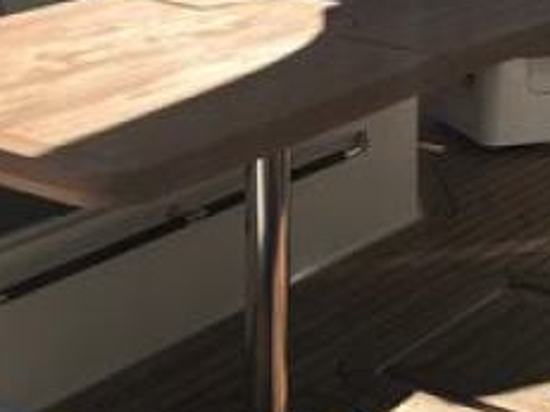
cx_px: 638
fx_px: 1540
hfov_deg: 19.2
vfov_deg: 14.9
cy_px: -21
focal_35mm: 97
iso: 20
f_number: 1.8
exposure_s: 1/5051
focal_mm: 3.99
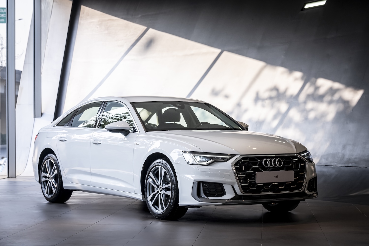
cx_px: 184
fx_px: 861
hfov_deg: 24.2
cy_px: 123
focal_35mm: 84
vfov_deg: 16.3
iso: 640
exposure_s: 1/400
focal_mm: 56
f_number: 4.5
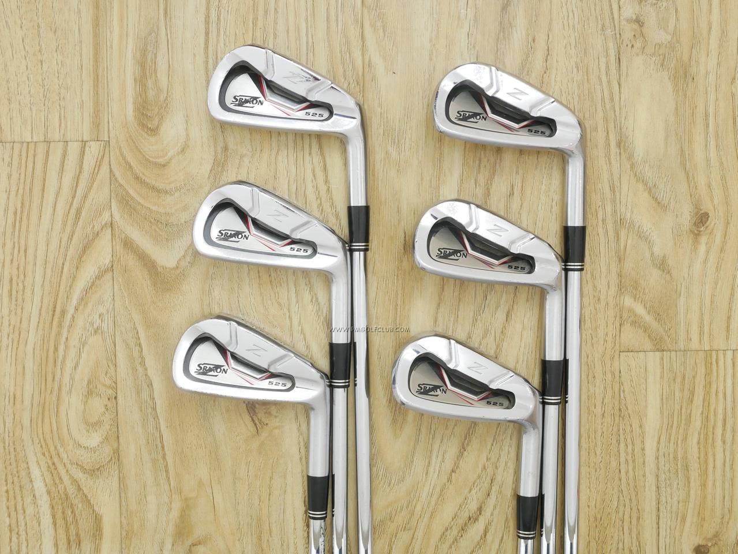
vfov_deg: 29.1
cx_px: 369
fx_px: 1066
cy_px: 277
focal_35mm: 50
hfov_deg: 38.2
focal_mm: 25
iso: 1600
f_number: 4.5
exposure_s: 1/60
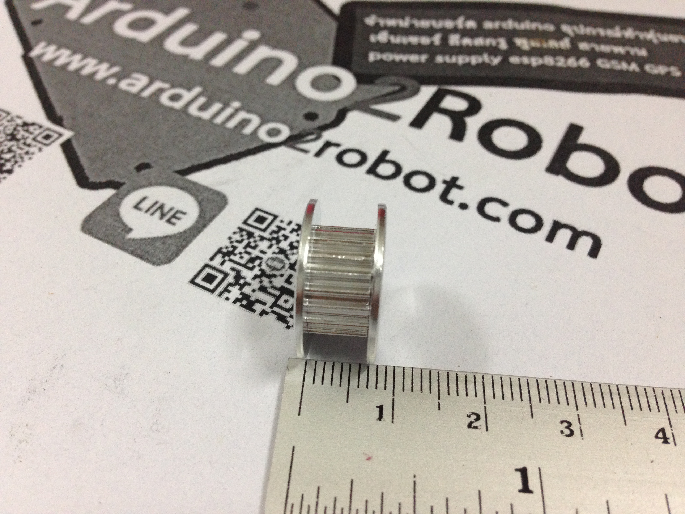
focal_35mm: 33
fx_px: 653
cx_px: 342
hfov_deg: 55.4
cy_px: 257
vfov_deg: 42.9
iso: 200
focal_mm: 4.12
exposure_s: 1/20
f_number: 2.4
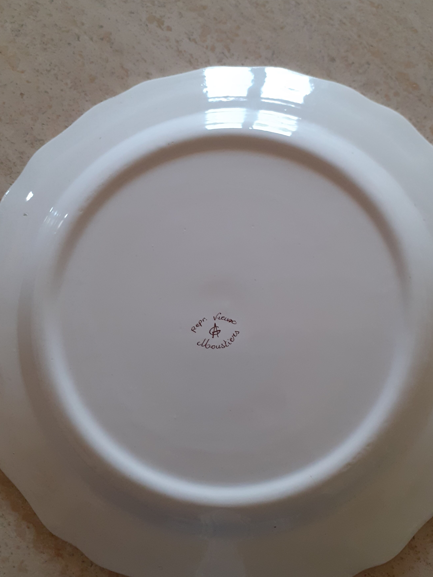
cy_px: 295
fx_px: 534
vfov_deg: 56.8
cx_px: 237
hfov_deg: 44.1
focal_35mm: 32
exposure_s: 1/50
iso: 160
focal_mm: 3.6
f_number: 1.9
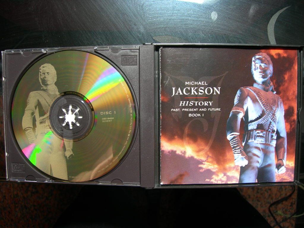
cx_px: 152
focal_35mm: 38
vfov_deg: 37.7
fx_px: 334
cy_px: 114
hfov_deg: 49.0
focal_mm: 7.8
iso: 50
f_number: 2.8
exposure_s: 1/5.8
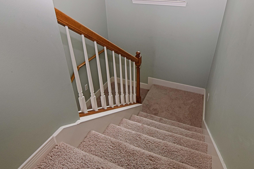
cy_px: 69
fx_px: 153
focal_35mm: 22
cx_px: 143
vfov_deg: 57.6
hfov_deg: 79.1
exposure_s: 1/5
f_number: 20
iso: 400
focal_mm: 11
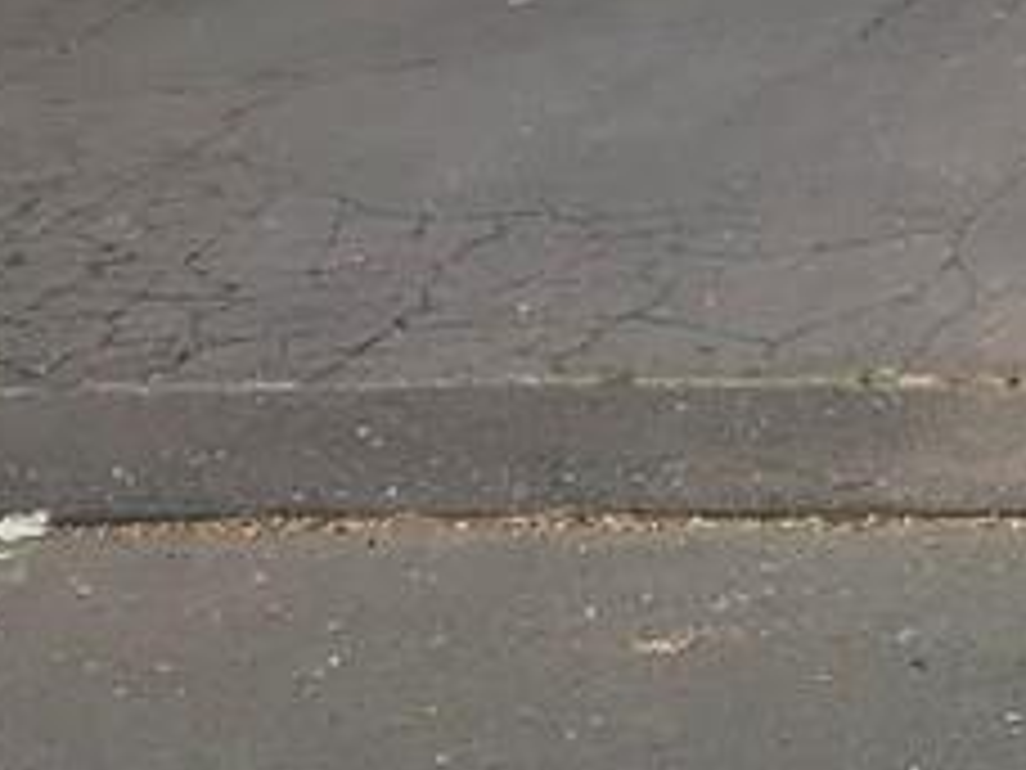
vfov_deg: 10.8
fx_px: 3735
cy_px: -738
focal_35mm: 126
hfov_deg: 14.1
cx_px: 1768
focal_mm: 3.99
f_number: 1.8
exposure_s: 1/162
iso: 20
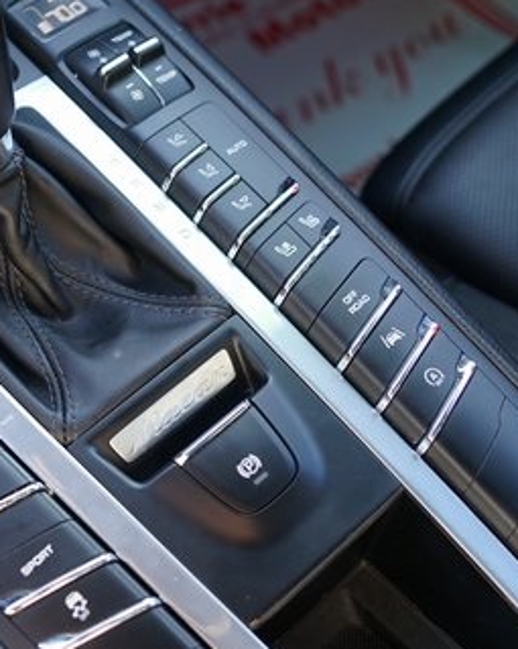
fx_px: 1227
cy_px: 284
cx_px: 77
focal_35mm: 64
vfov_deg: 29.6
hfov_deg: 23.4
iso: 500
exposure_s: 1/160
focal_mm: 34
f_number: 4
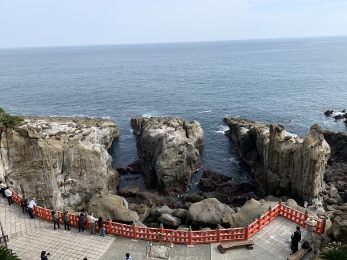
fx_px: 261
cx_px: 174
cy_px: 130
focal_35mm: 26
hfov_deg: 67.3
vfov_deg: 53.1
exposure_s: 1/1634
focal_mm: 4.25
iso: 25
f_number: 1.8
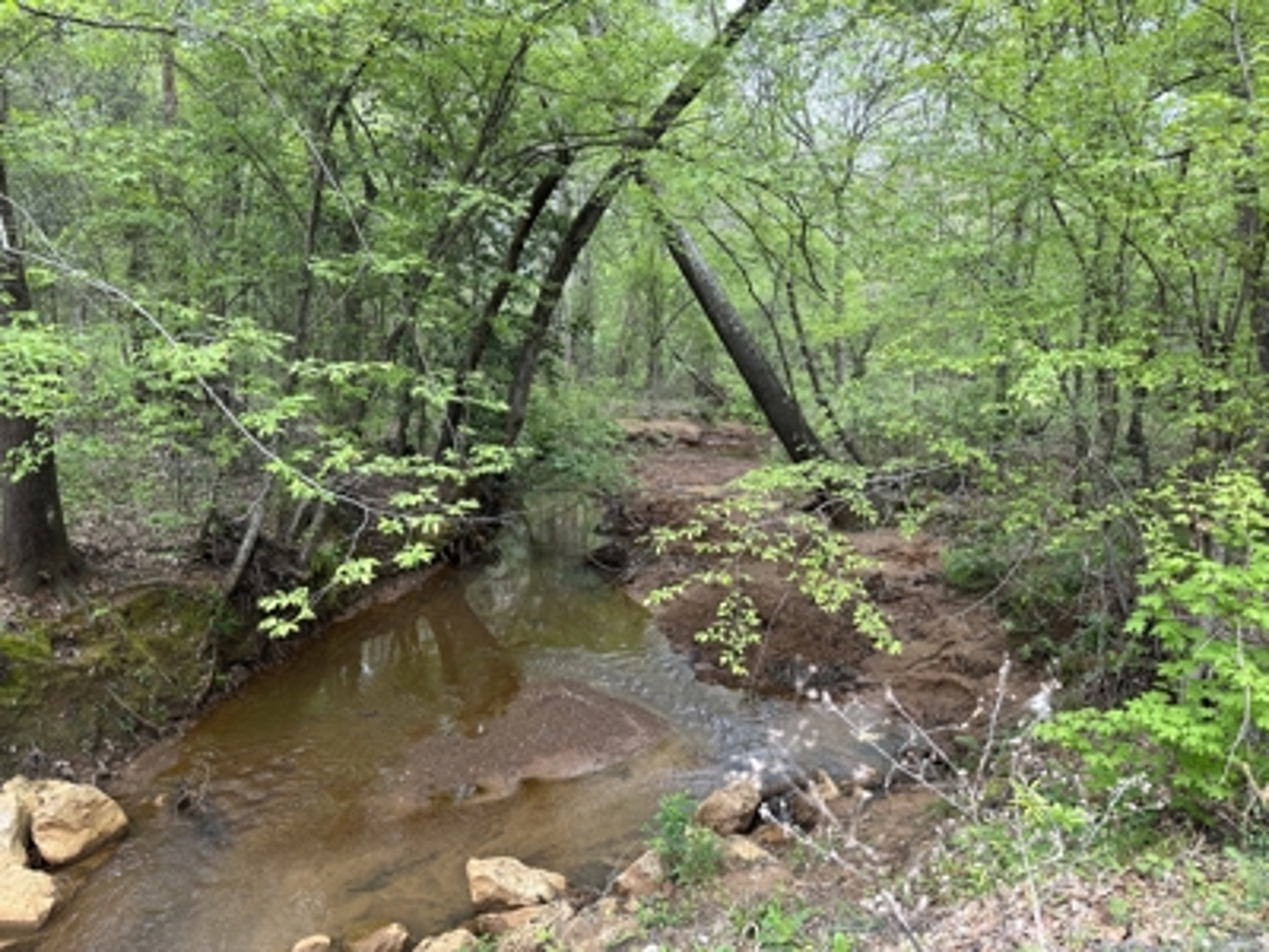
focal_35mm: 24
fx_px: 880
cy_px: 476
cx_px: 634
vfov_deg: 56.8
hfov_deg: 71.6
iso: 64
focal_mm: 6.86
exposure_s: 1/164
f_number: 1.78
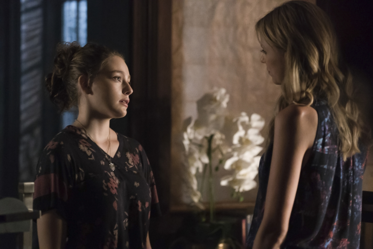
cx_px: 186
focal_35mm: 159
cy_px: 124
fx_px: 1649
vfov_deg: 8.6
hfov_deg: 12.9
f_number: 4
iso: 12800
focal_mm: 159
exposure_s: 1/60
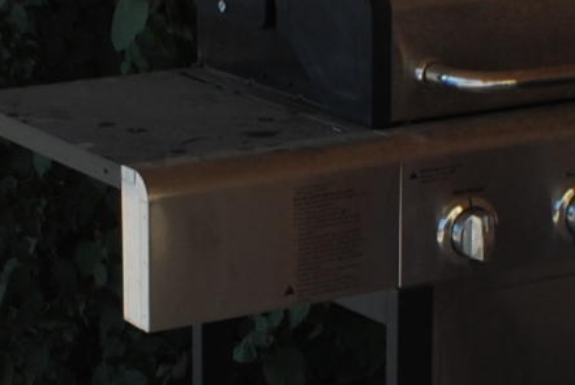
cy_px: -68
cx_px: 117
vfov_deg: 6.7
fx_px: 3261
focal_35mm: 204
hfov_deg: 10.0
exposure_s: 1/50
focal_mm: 20
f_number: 10
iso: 100
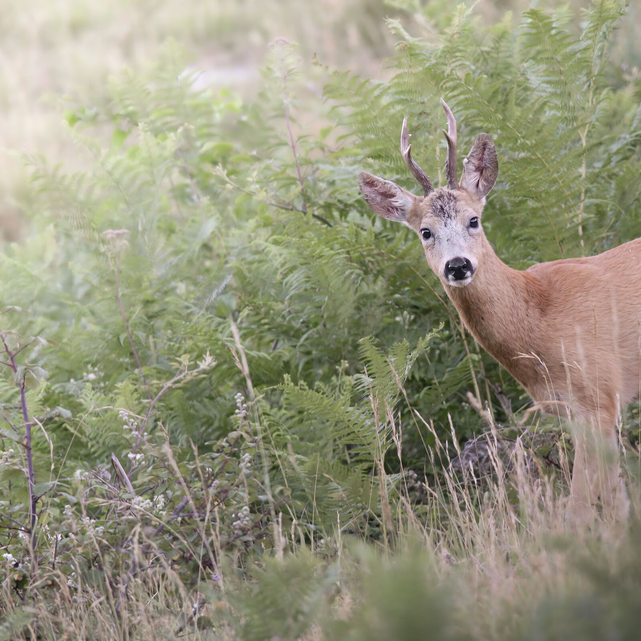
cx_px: 430
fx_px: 16048
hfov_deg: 2.3
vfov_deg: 2.3
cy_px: 321
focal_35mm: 766
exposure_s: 1/125
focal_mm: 600
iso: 4000
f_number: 7.1
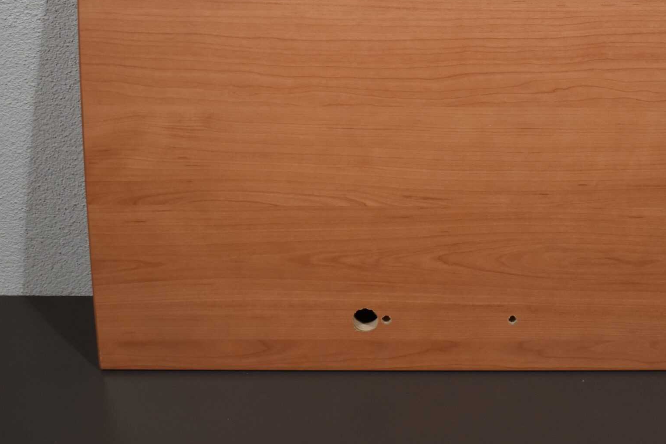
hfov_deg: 27.5
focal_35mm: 73
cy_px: 137
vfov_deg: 18.6
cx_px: 465
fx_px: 1347
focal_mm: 29
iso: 560
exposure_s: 1/250
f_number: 4.2
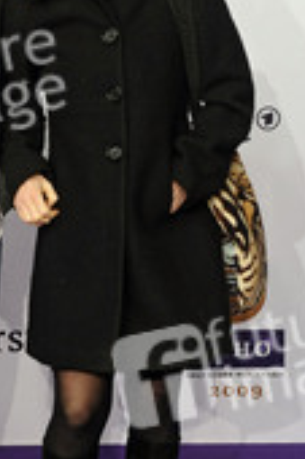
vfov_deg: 19.3
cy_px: 230
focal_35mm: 106
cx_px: 5
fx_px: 1350
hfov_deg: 12.7
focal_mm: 45
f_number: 5.6
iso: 2000
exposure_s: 1/200
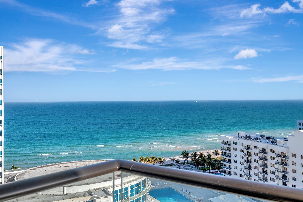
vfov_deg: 36.9
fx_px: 303
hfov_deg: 53.1
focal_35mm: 36
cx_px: 152
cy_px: 101
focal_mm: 24
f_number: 9
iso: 320
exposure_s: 1/160
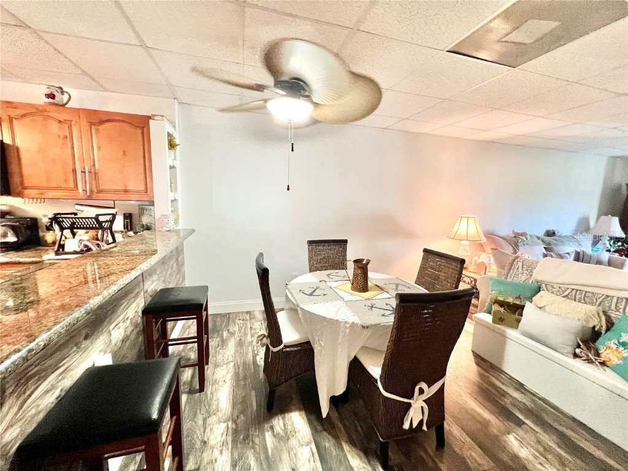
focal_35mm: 13
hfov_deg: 106.2
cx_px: 314
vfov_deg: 89.9
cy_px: 236
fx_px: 236
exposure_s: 1/60
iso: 400
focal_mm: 1.57
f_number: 1.8
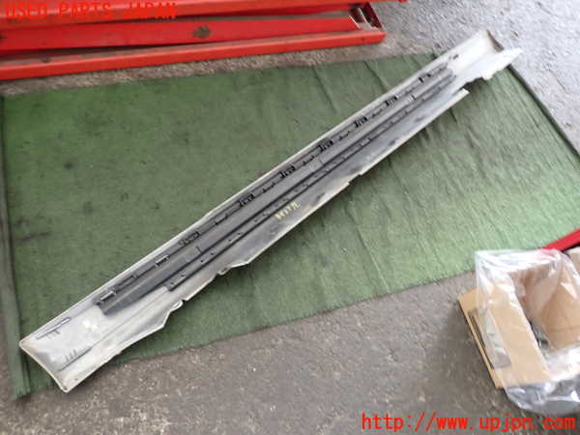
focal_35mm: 25
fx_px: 419
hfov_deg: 69.4
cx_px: 290
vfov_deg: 54.9
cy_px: 218
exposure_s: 1/30
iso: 200
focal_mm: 4.5
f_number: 2
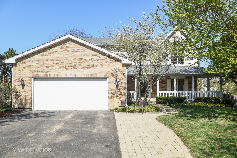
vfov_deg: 47.9
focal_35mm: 27
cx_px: 118
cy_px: 79
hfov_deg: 67.4
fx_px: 178
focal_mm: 27
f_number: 8
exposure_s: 1/320
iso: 200
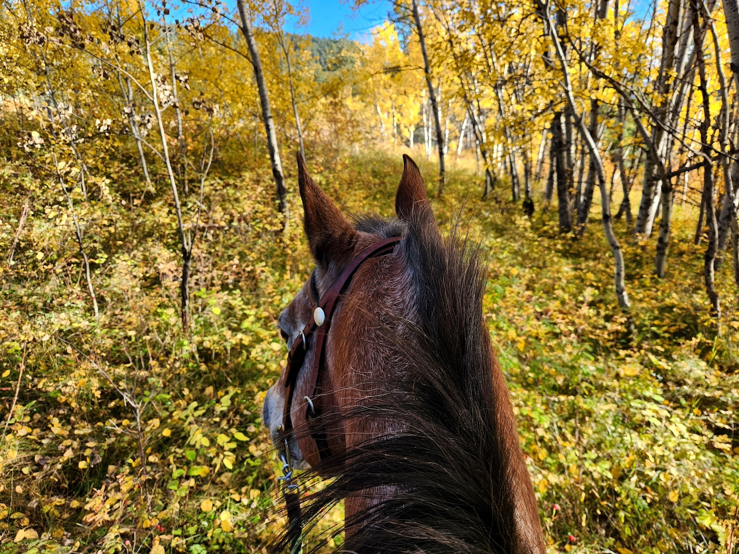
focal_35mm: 23
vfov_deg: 58.9
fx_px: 491
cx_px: 370
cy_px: 277
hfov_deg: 73.9
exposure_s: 1/182
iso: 25
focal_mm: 5.4
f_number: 1.8
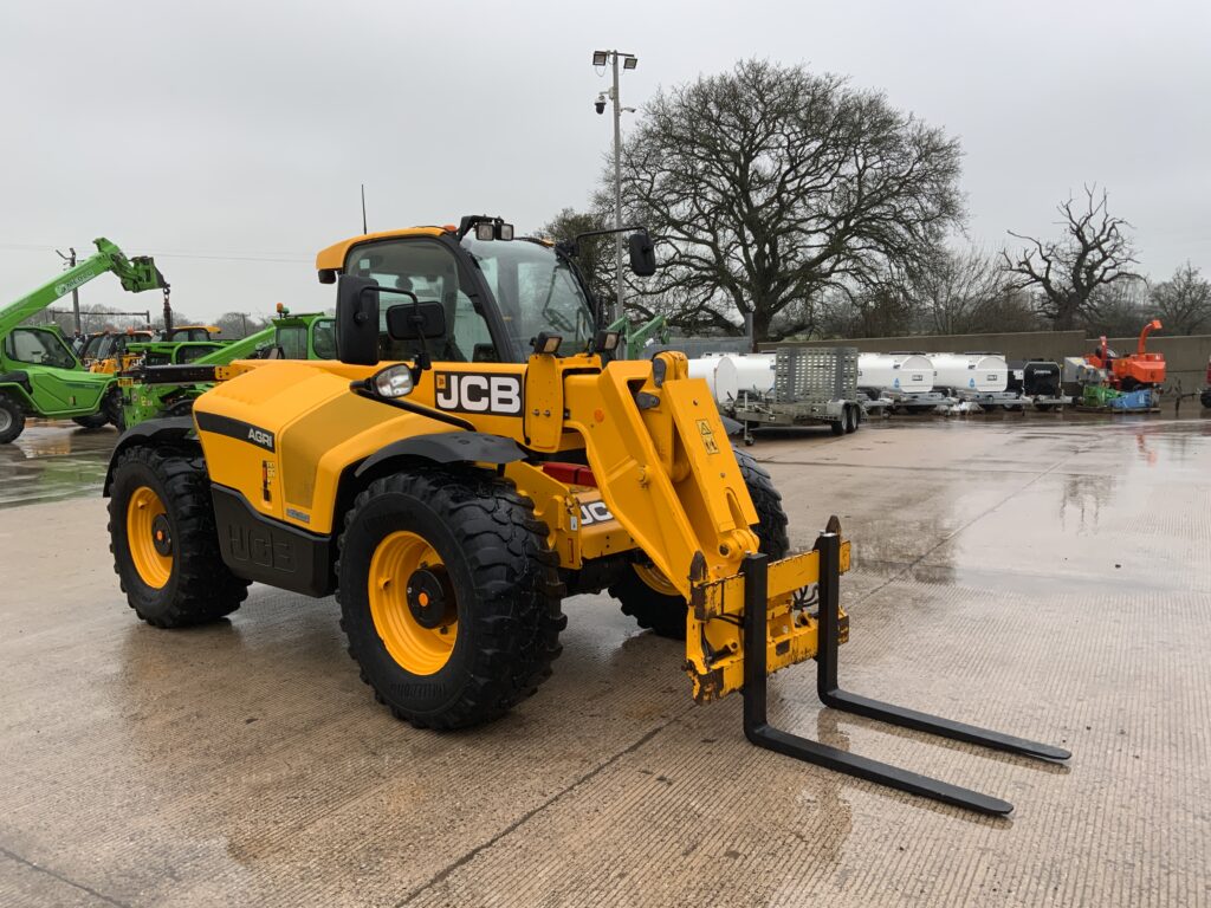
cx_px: 606
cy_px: 454
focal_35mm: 29
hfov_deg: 61.7
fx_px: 1015
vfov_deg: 48.2
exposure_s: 1/122
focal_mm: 3
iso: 20
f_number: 1.8
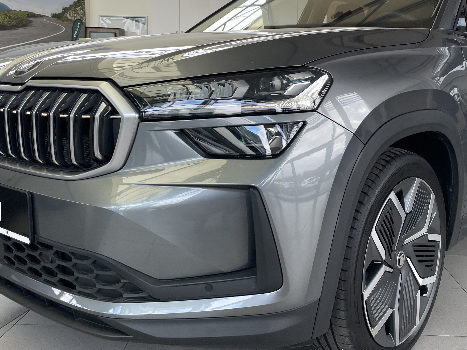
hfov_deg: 47.7
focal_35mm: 39
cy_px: 134
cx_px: 266
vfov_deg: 36.6
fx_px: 526
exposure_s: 1/107
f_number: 1.6
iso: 50
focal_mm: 4.2
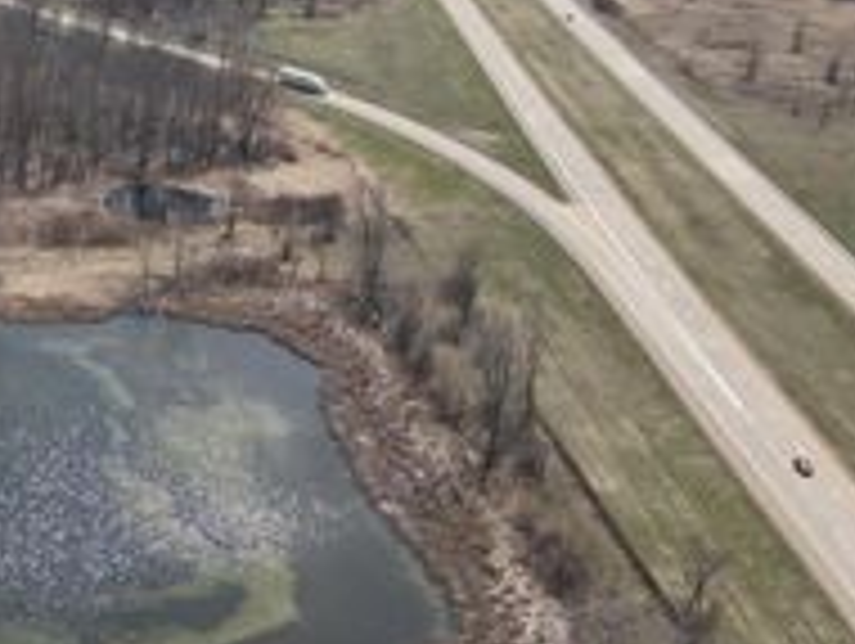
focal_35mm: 63
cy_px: 349
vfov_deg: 23.3
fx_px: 1558
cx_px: -144
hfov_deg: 27.4
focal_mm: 4.4
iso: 100
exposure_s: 1/1250
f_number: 2.8
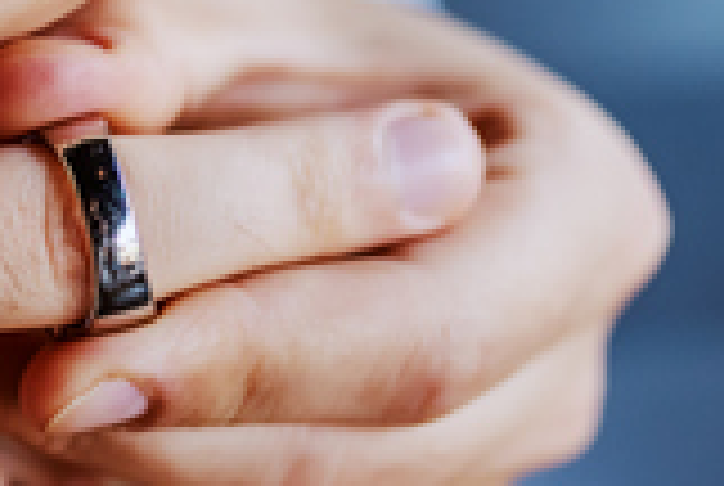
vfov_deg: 8.7
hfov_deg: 13.0
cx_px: 139
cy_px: -106
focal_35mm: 157
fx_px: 3163
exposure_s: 1/320
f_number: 2
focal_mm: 35
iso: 400
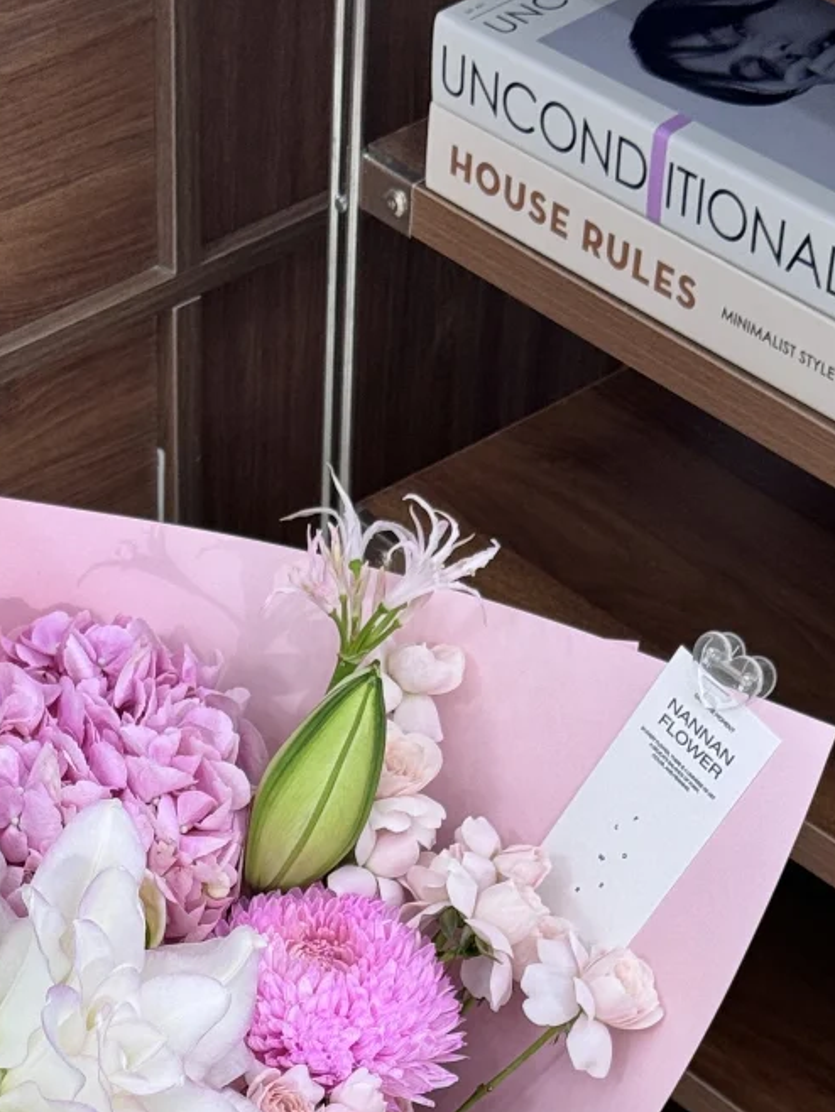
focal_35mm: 105
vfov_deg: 18.4
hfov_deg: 14.0
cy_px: 1000
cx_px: 157
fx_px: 3375
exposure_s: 1/100
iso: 64
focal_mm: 6.76
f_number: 1.78
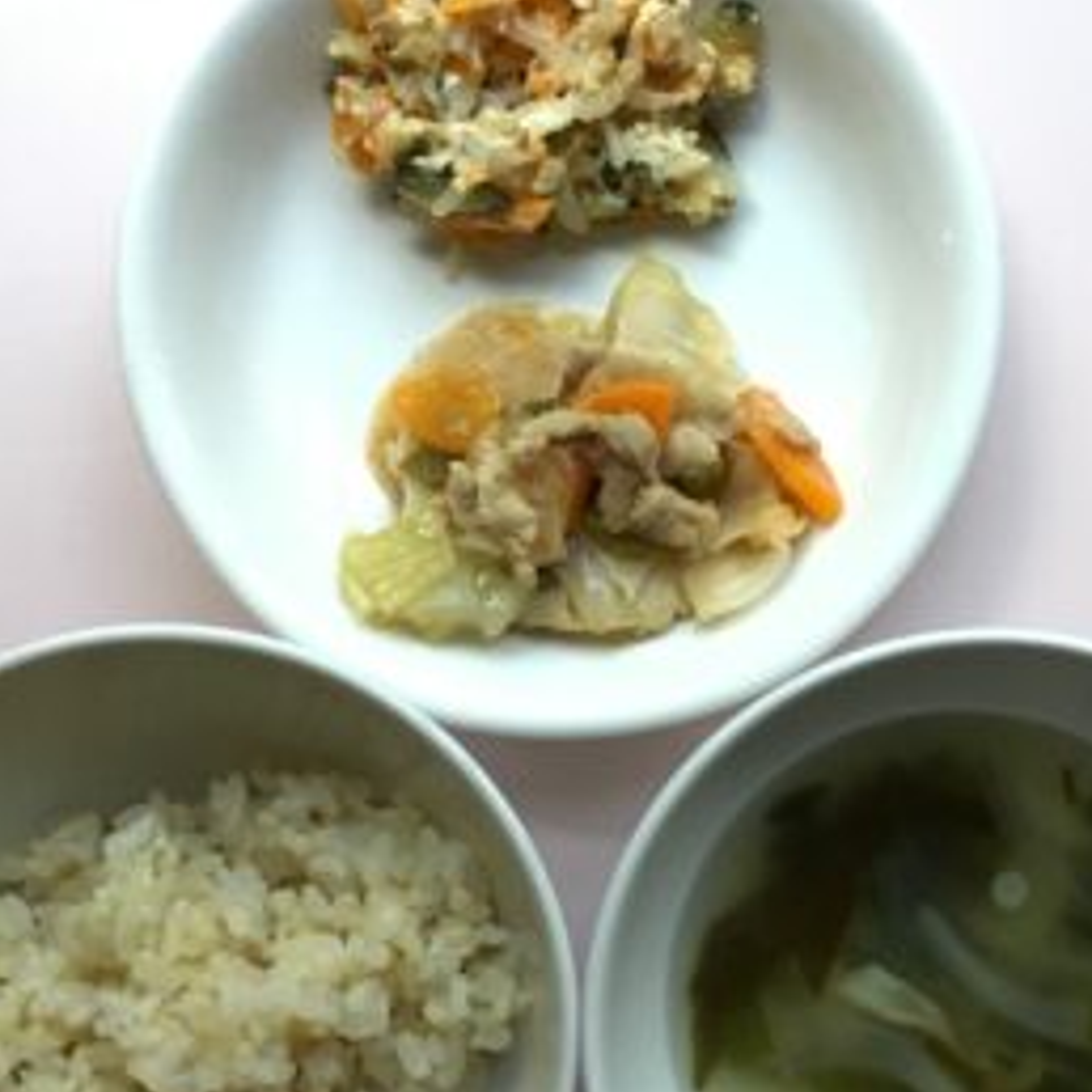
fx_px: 1892
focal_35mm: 53
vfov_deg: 32.1
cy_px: 650
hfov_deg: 32.1
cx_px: 643
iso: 32
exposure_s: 1/30
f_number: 2.4
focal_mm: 3.3
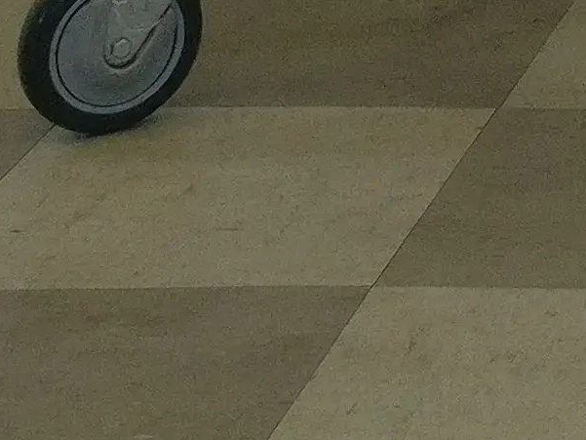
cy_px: -1238
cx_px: 1283
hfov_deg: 8.5
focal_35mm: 216
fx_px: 3657
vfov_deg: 5.9
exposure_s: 1/100
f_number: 2
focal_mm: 4.26
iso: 160
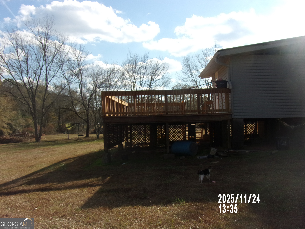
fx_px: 291
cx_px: 152
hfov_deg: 55.4
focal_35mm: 33
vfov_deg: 42.9
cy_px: 114
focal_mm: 5.9
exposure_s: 1/1100
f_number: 3.7
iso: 80
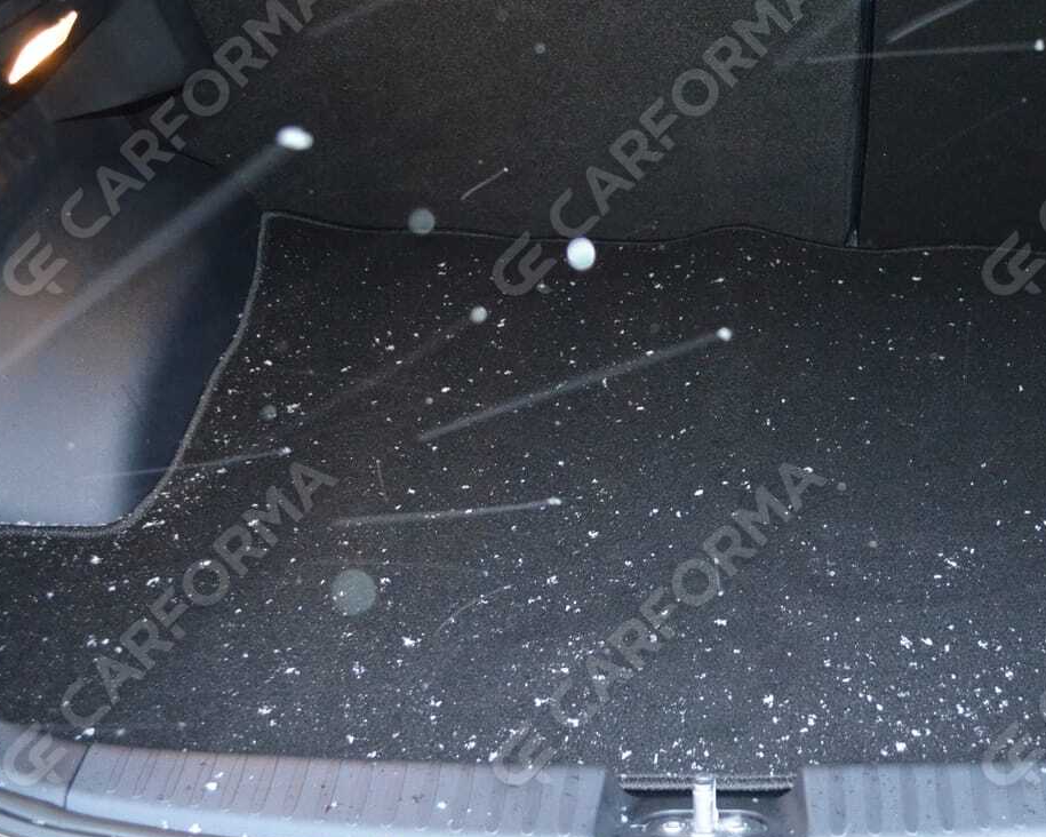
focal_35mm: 43
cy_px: 429
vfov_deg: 34.9
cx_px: 728
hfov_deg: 42.1
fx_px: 1331
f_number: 3.8
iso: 3200
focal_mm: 20
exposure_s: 1/15
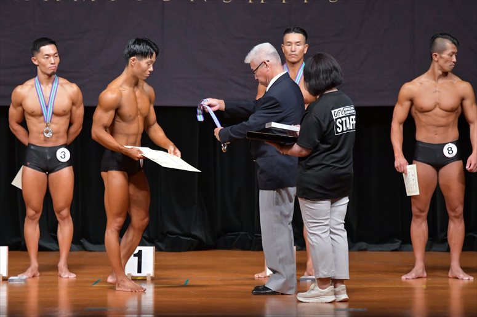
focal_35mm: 255
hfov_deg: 8.1
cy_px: 158
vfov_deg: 5.4
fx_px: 3377
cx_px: 238
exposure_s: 1/400
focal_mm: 170
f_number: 5.6
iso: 5000
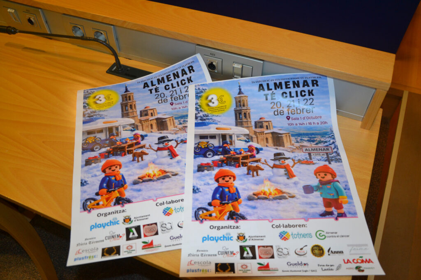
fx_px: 368
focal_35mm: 32
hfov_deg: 59.5
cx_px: 210
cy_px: 140
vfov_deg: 41.7
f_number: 3.8
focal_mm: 21
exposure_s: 1/60
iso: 640
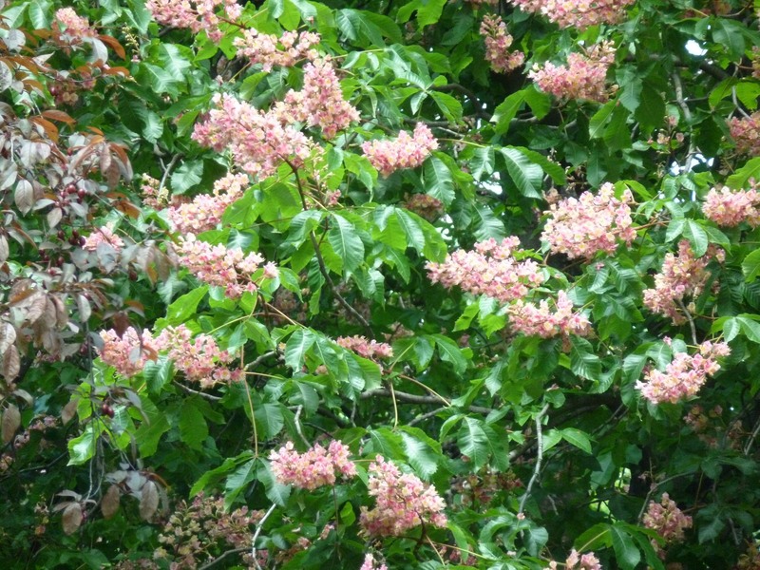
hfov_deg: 5.2
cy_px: 285
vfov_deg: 3.9
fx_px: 8431
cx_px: 380
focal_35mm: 384
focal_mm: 68.8
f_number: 5.9
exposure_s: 1/125
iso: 500
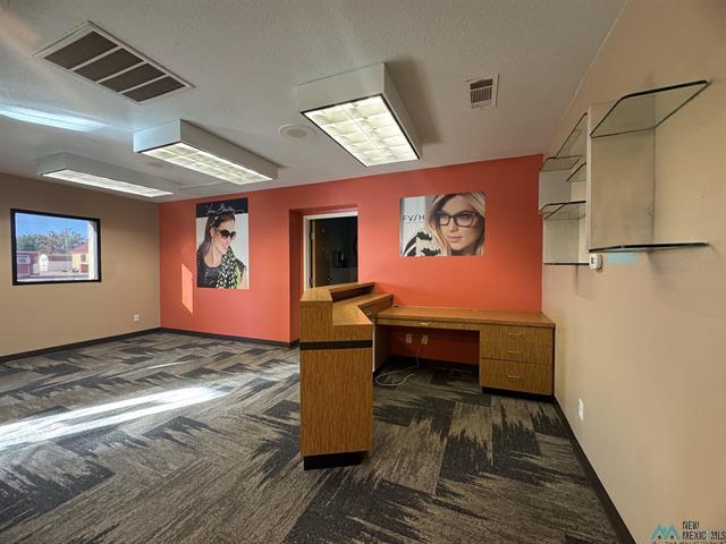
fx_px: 294
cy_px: 272
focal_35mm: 14
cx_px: 363
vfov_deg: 85.7
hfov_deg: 102.1
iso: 400
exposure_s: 1/60
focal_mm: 2.22
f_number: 2.2
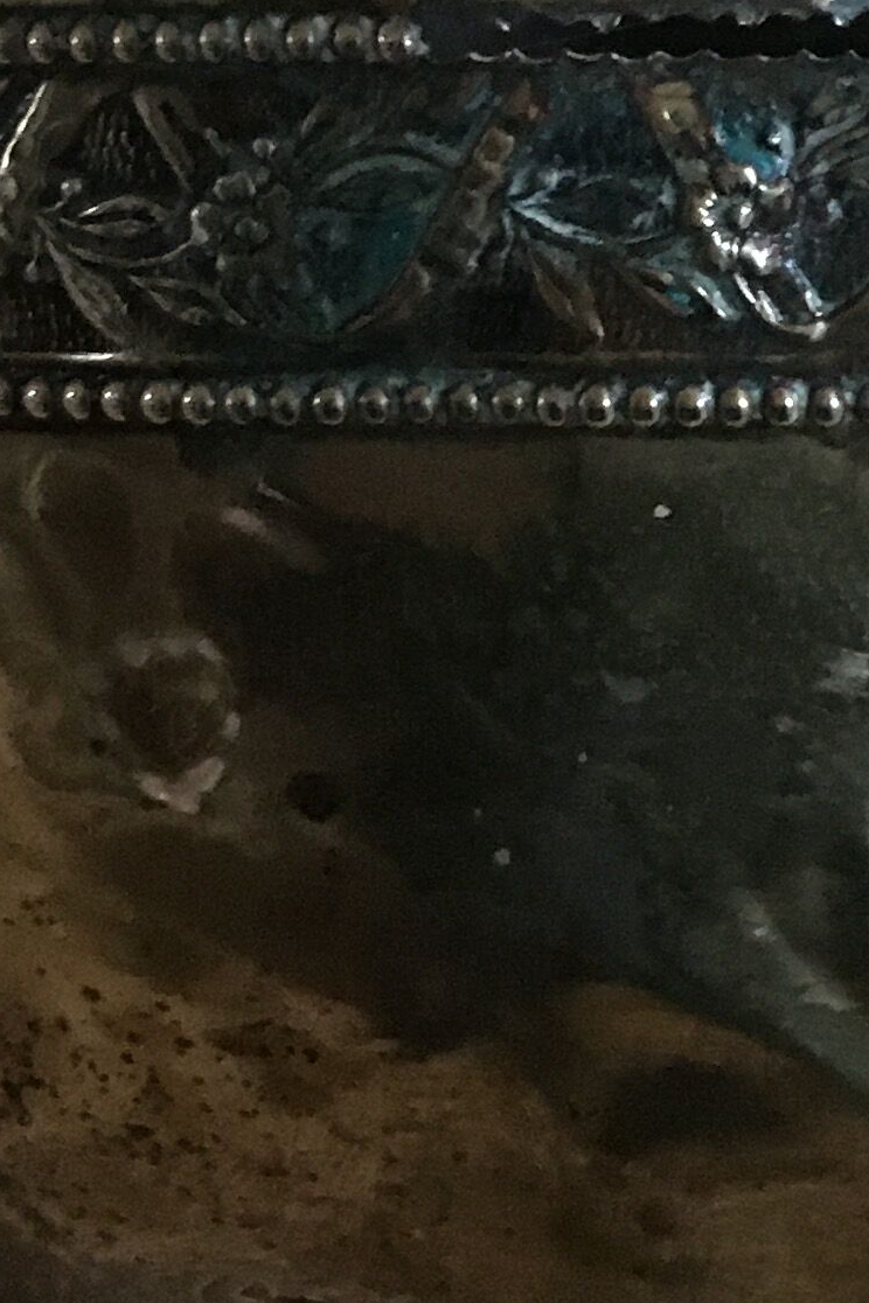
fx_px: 3946
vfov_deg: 18.7
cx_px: 728
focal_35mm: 109
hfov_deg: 12.5
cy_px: 524
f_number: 2.2
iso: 320
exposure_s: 1/17
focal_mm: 4.15
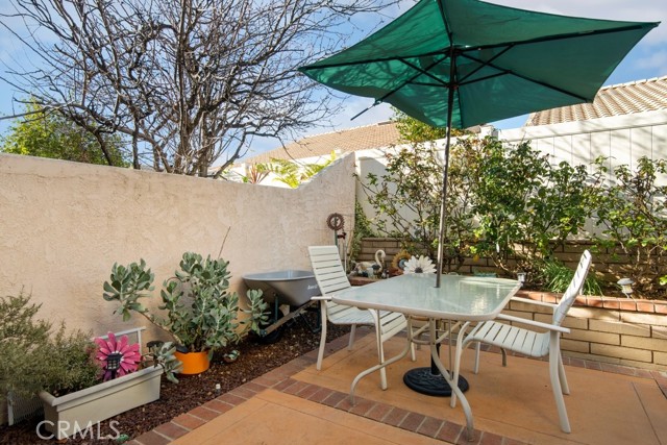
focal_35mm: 19
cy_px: 222
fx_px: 352
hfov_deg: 86.9
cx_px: 334
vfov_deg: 64.6
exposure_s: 1/60
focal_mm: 19
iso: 64
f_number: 9
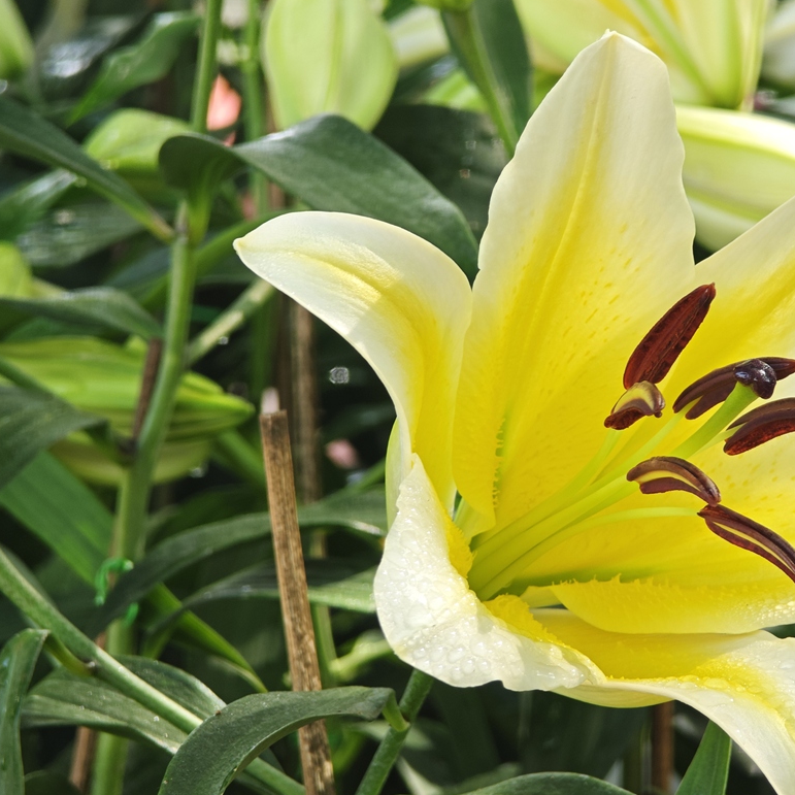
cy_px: 424
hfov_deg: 10.6
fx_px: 4287
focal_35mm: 165
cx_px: 578
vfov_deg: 10.6
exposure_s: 1/40.8
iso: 50
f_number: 2.5
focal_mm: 19.4
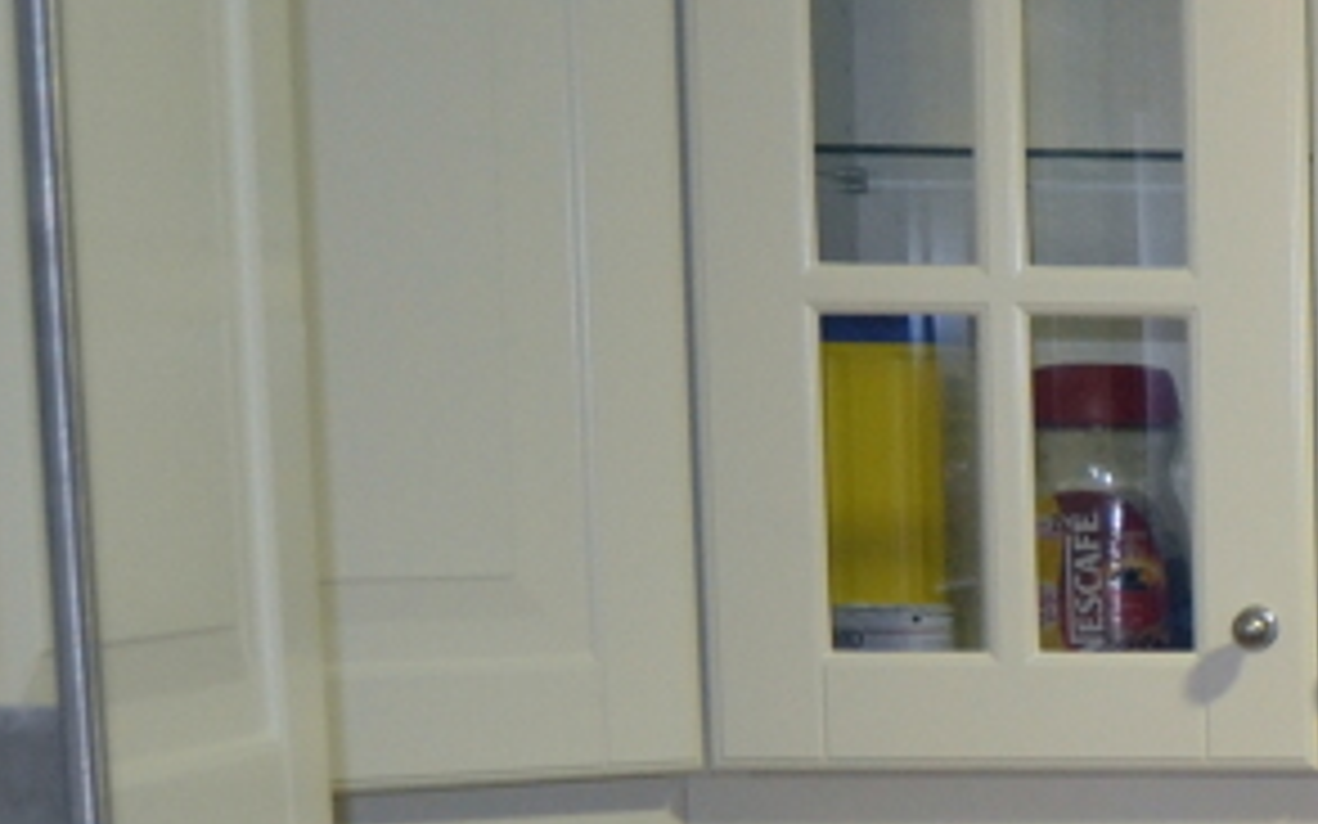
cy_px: 1184
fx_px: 4561
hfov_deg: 13.7
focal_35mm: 127
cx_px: 2739
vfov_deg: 10.0
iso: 560
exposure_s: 1/60
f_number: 3.5
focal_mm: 18
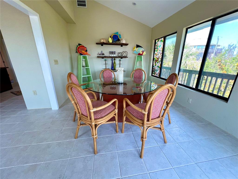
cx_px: 119
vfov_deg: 89.9
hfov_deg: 106.2
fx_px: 89
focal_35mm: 13
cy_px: 90
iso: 80
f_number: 1.8
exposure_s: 1/120
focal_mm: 1.57
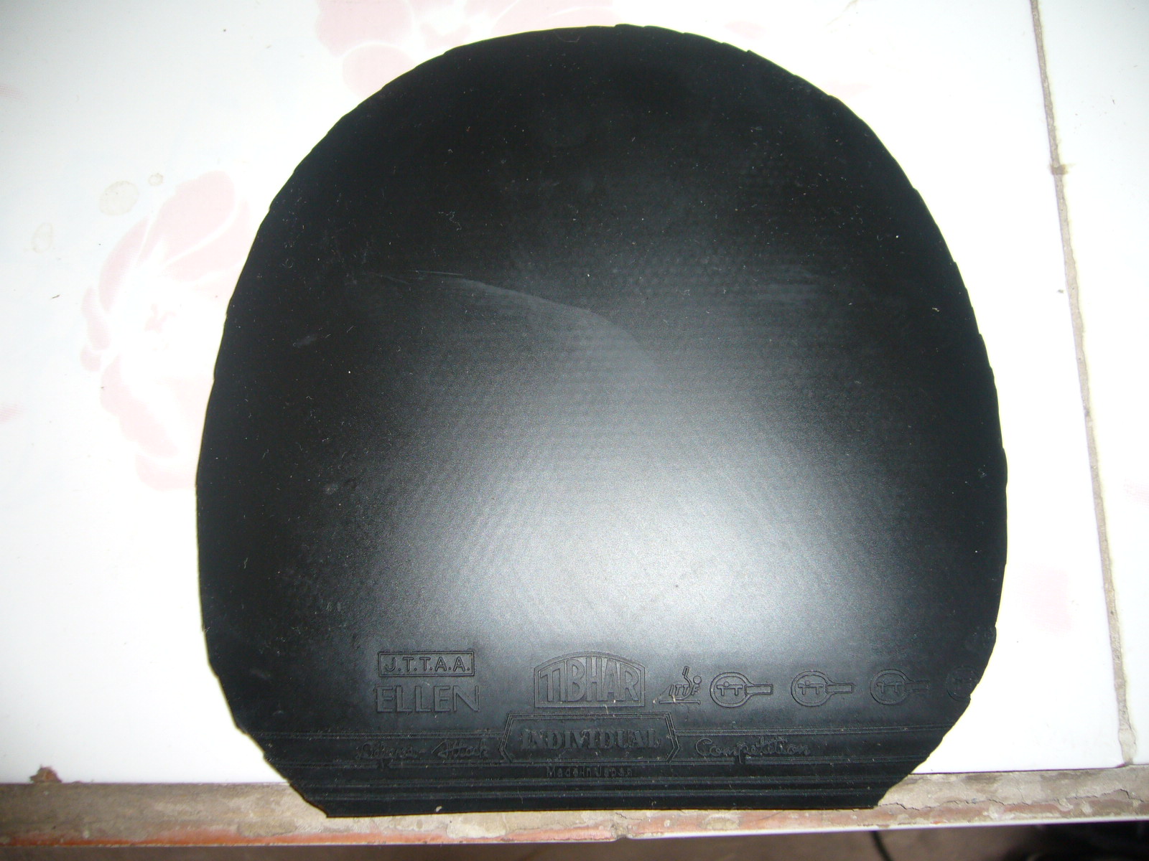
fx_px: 1162
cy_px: 430
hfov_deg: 52.6
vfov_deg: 40.7
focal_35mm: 35
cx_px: 574
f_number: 2.8
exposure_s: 1/60
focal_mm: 5.8
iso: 80
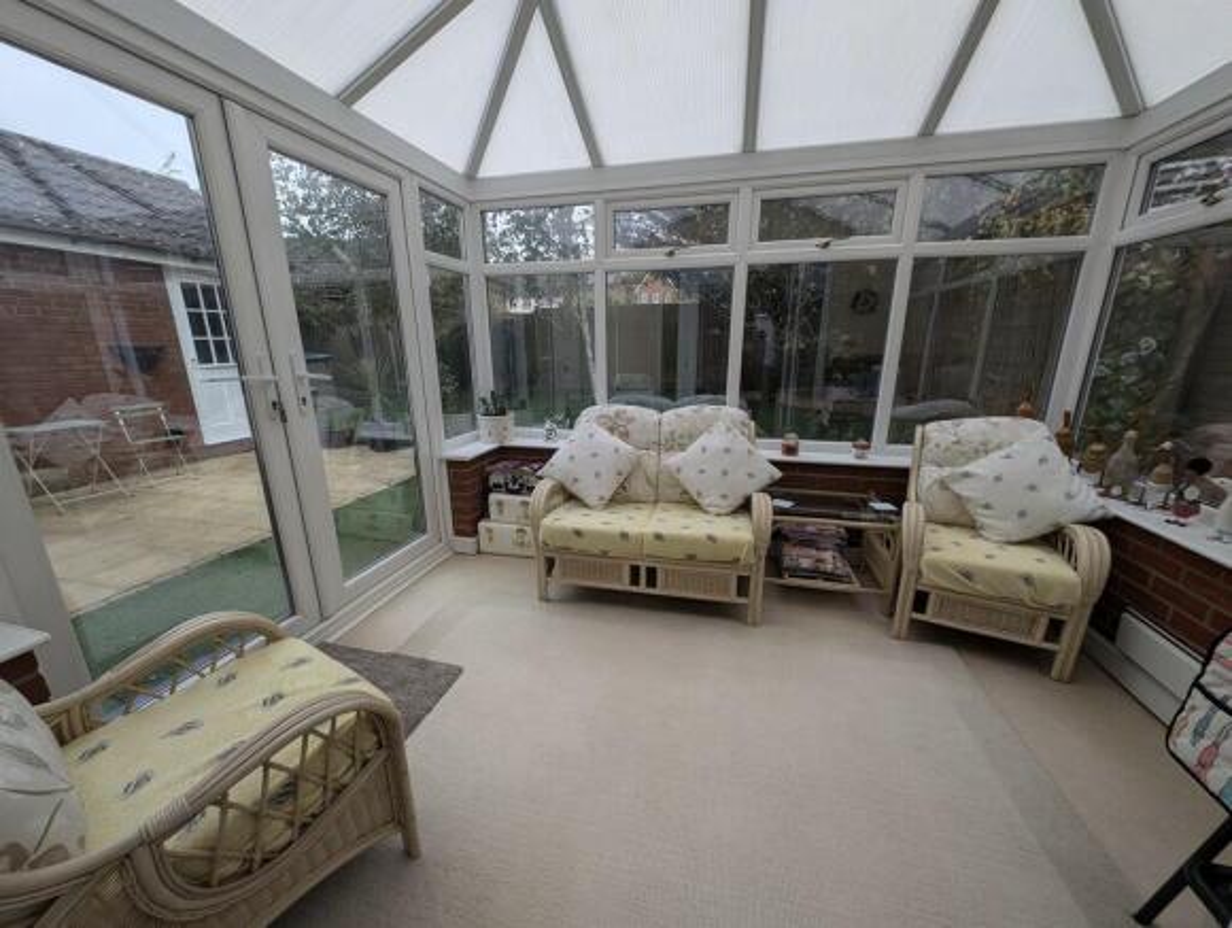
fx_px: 428
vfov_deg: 94.7
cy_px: 464
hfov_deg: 110.4
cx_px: 616
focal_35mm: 12
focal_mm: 2.23
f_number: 1.95
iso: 34
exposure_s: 1/122
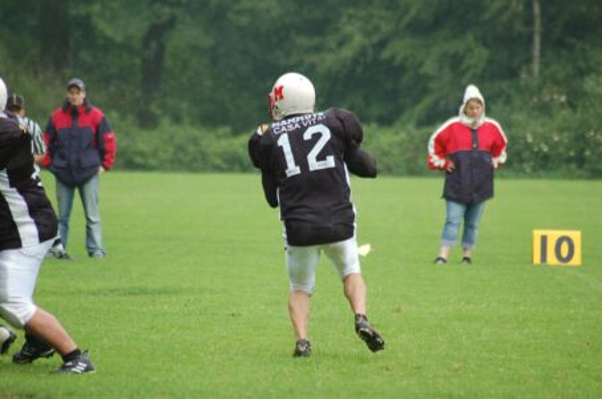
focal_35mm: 330
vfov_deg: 4.1
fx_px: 5507
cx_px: 301
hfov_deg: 6.3
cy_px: 200
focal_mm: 220
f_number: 5.3
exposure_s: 1/640
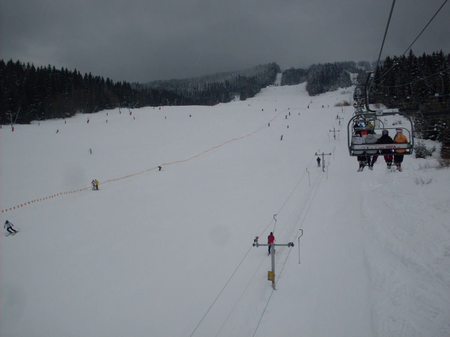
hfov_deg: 49.0
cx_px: 225
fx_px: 494
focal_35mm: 38
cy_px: 168
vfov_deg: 37.7
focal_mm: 6.3
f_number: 8.4
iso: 80
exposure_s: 1/250
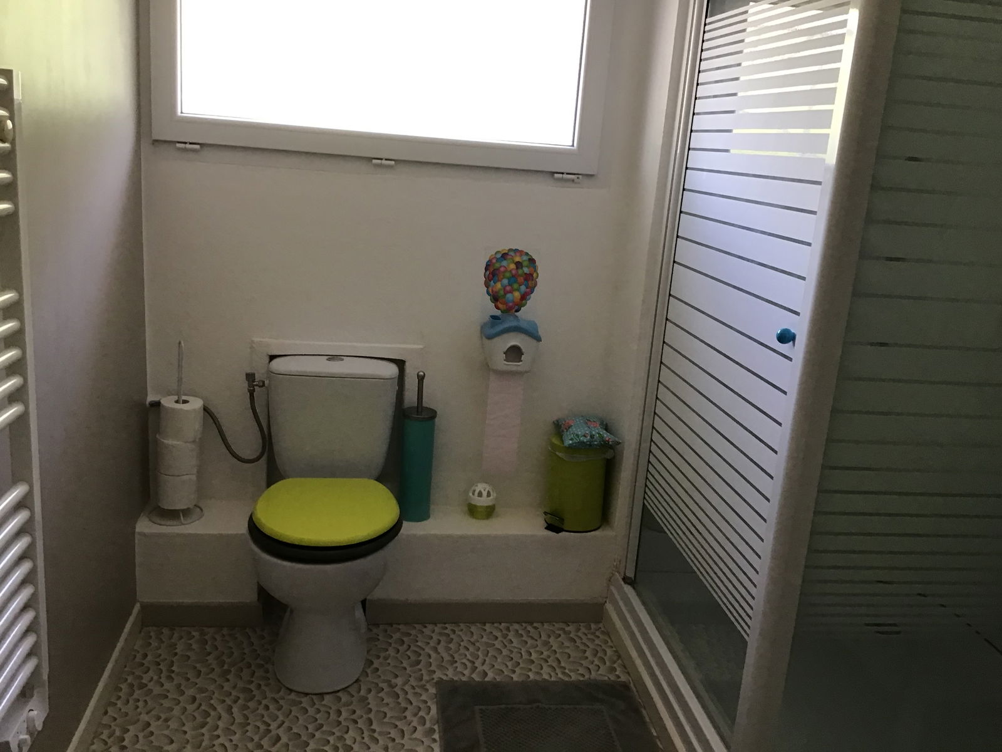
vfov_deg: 45.4
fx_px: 897
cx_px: 501
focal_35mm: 31
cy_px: 376
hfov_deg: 58.4
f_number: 2.4
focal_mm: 3.3
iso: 100
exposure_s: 1/33
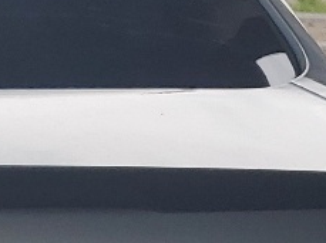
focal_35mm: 182
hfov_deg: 10.0
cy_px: 493
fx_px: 1711
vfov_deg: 7.8
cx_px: -339
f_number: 1.5
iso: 50
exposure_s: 1/1000
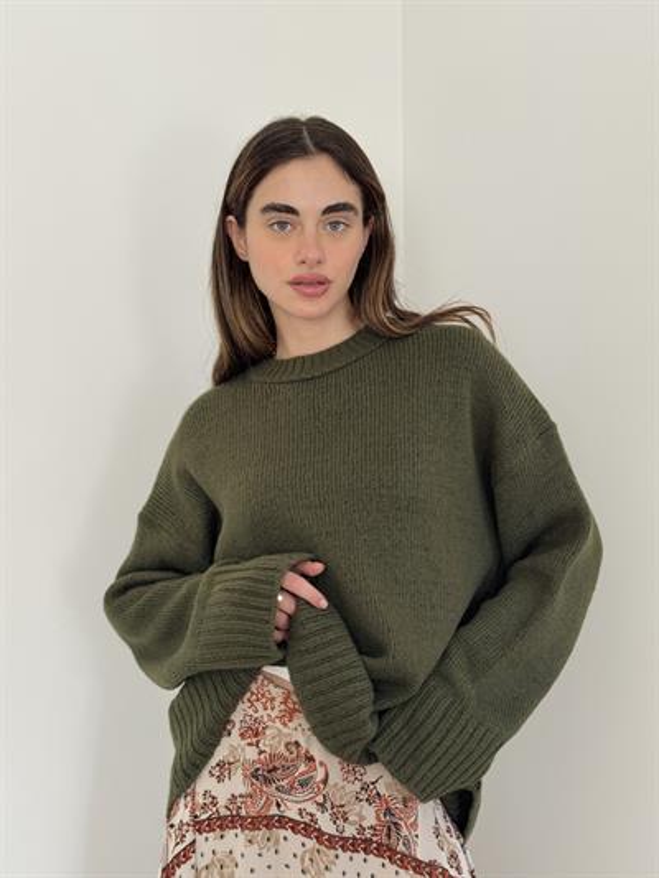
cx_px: 330
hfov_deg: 30.3
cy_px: 439
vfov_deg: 39.6
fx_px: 1218
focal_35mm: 48
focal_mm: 6.76
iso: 125
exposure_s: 1/60
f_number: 1.78
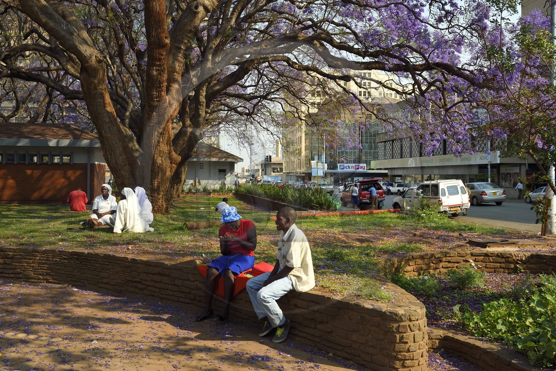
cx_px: 278
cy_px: 186
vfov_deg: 41.1
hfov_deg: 58.7
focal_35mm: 32
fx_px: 494
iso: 200
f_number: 9
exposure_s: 1/250
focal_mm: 32
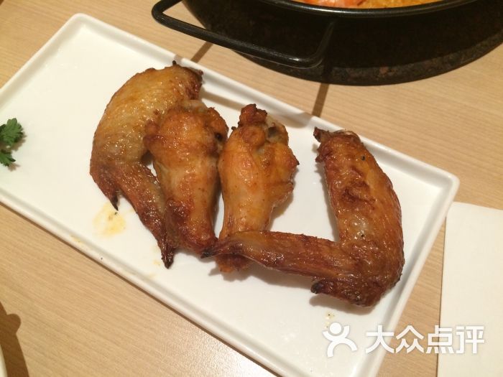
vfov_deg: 48.2
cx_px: 252
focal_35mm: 29
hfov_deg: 61.7
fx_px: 421
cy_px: 188
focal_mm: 4.15
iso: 200
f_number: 2.2
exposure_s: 1/30
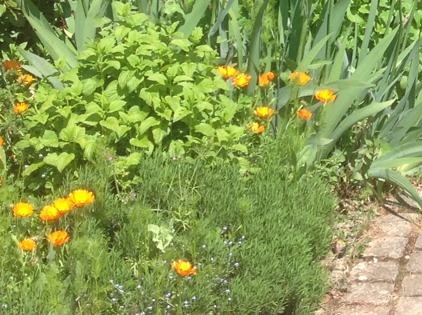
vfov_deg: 12.2
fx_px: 1424
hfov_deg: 16.1
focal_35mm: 117
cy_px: -125
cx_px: 516
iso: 50
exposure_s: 1/1120
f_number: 2.4
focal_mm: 4.28
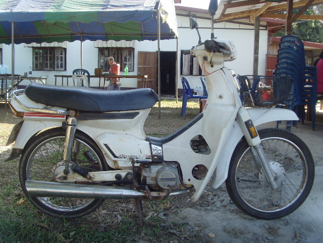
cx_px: 162
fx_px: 364
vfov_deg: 36.8
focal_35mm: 39
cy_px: 122
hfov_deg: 47.9
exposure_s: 1/180
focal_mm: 6.6
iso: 80
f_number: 3.5
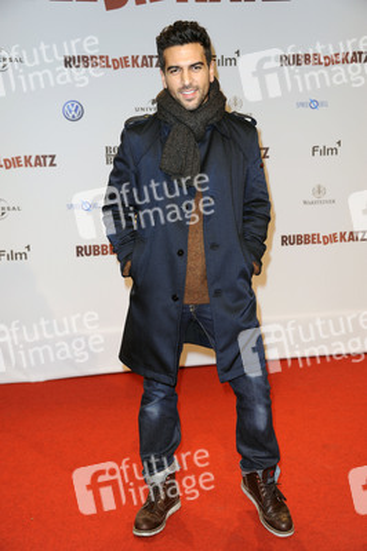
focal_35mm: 62
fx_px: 950
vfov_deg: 32.4
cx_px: 184
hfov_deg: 21.9
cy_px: 276
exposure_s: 1/160
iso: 500
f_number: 5.6
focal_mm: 62
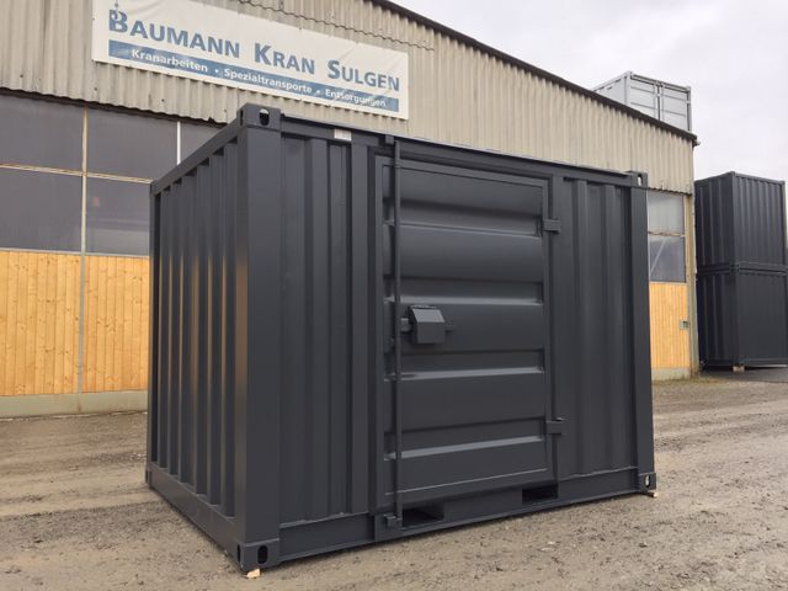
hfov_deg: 61.7
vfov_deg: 48.2
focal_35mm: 29
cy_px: 296
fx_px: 660
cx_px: 394
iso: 40
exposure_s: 1/100
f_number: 2.2
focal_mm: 4.15
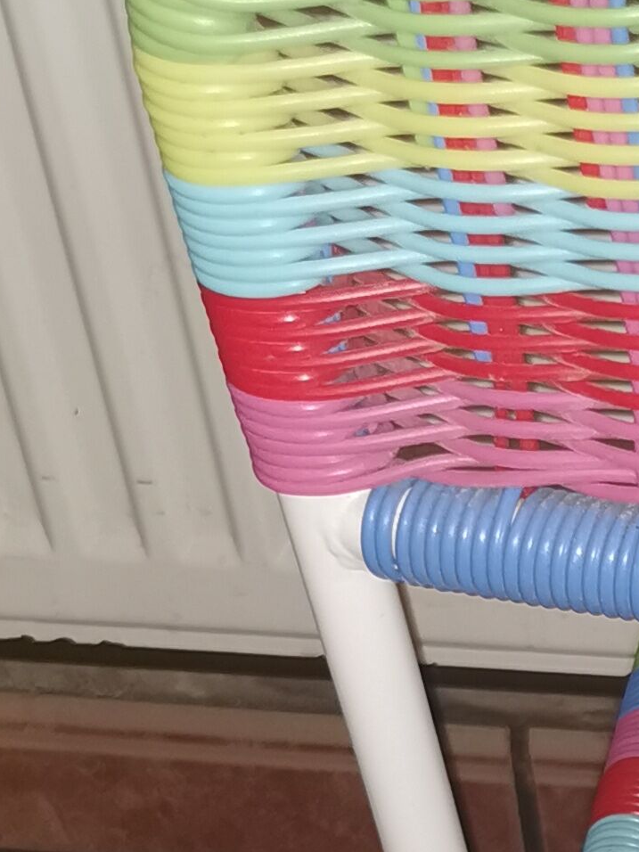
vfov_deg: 18.6
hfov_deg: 13.1
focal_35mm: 103
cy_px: 839
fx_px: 2535
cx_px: 1111
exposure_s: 1/50
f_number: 1.8
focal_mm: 5.58
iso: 160
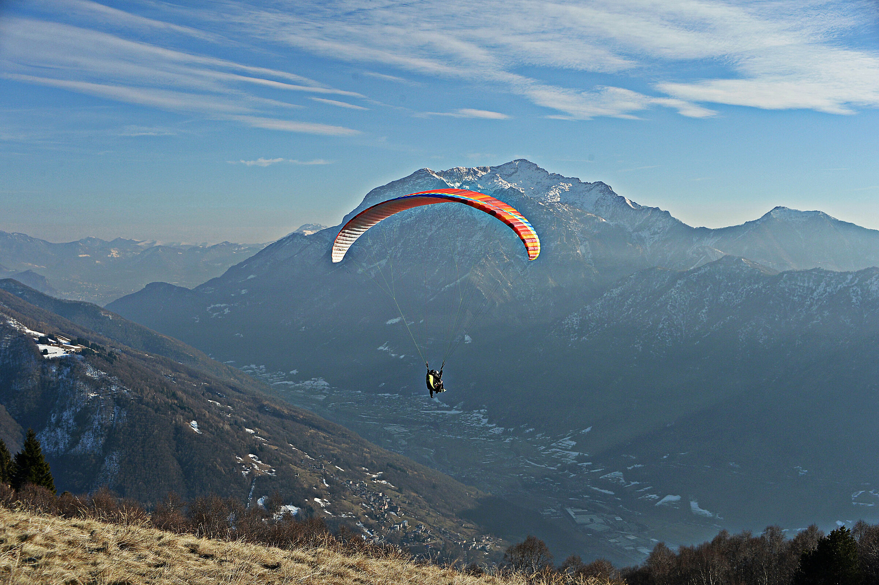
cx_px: 440
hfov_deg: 48.5
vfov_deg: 33.4
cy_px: 292
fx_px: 976
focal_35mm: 40
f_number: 8
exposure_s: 1/2000
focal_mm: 40
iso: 800
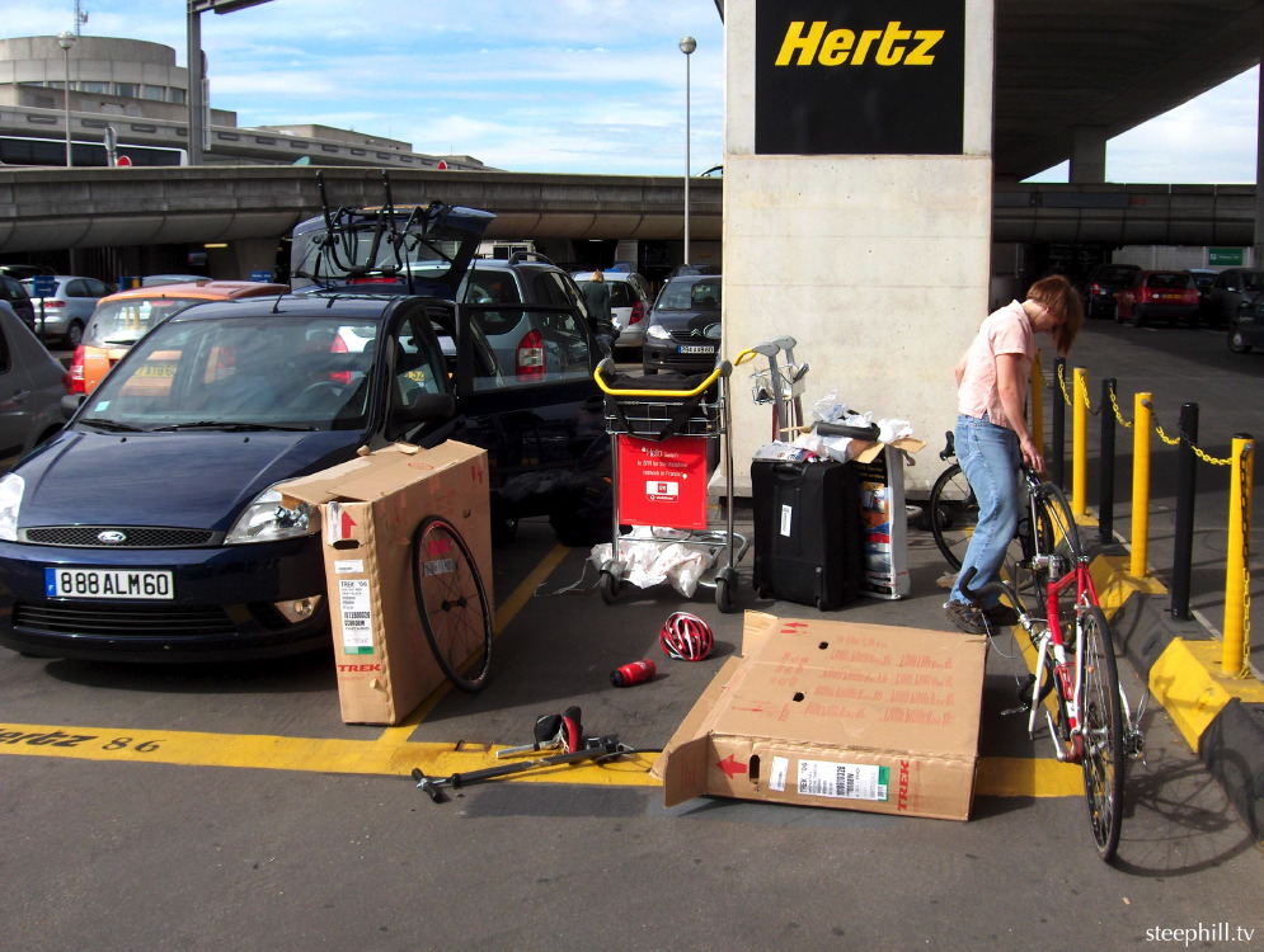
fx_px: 1427
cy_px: 476
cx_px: 632
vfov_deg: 36.9
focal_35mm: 39
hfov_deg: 47.8
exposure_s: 1/469
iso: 100
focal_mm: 8
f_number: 4.8
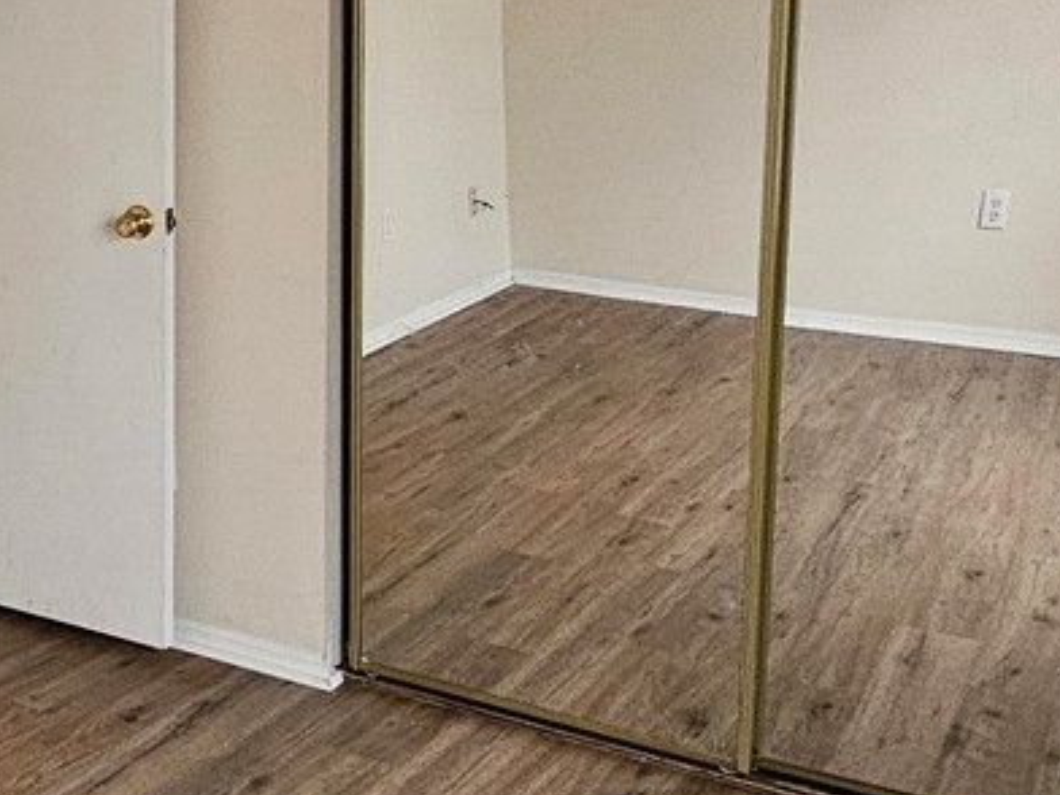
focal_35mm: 53
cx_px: -114
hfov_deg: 31.9
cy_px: 208
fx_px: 1623
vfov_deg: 27.2
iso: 400
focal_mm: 2.2
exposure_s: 1/77
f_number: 2.2
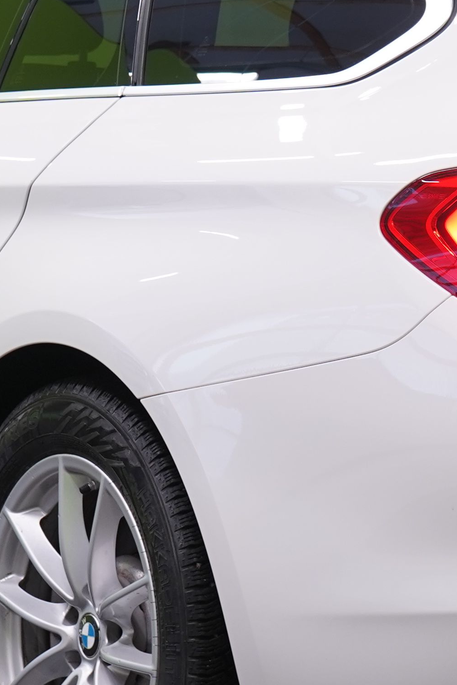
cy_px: 199
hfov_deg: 6.5
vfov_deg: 9.7
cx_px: 387
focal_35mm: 211
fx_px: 4017
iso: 400
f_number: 5
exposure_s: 1/30
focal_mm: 53
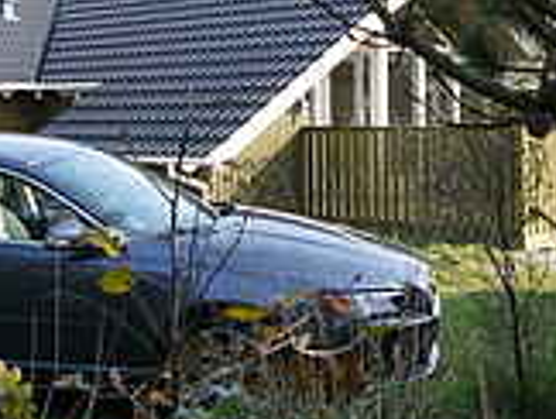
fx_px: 1190
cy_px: 127
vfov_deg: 19.9
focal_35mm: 74
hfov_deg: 25.4
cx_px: 48
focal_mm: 15
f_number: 4.5
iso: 100
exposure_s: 1/160
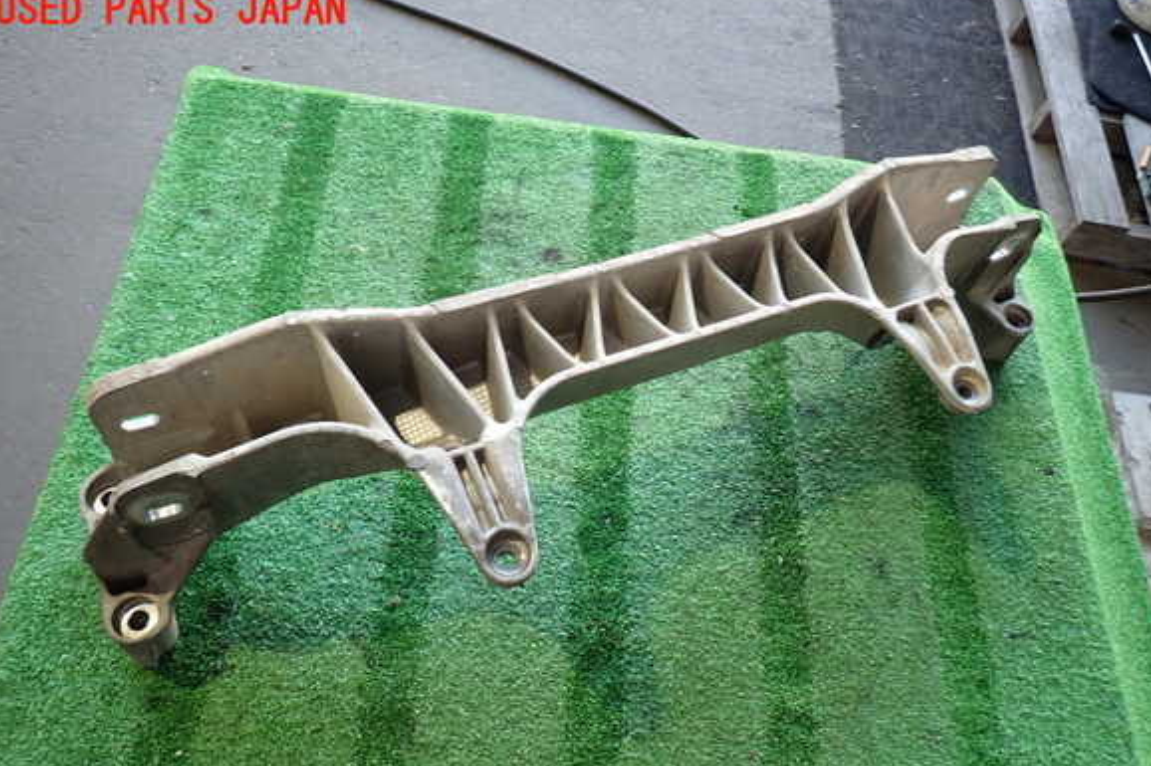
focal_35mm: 27
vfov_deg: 47.8
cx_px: 581
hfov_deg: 67.4
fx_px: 863
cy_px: 434
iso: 200
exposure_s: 1/40
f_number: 2
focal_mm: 4.5
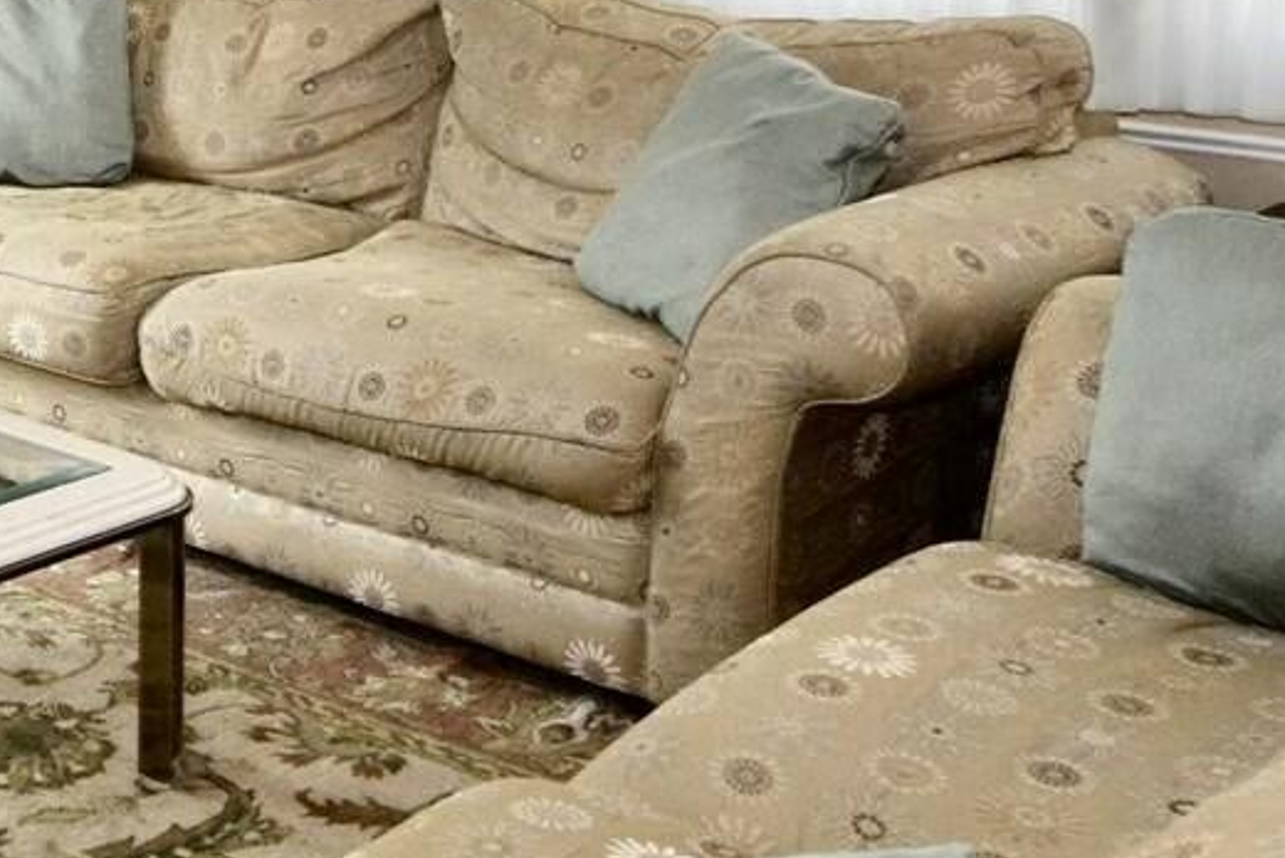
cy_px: -9
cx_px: -52
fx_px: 2320
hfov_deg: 28.7
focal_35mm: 65
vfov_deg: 20.3
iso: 800
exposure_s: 1/125
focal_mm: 11
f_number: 5.6
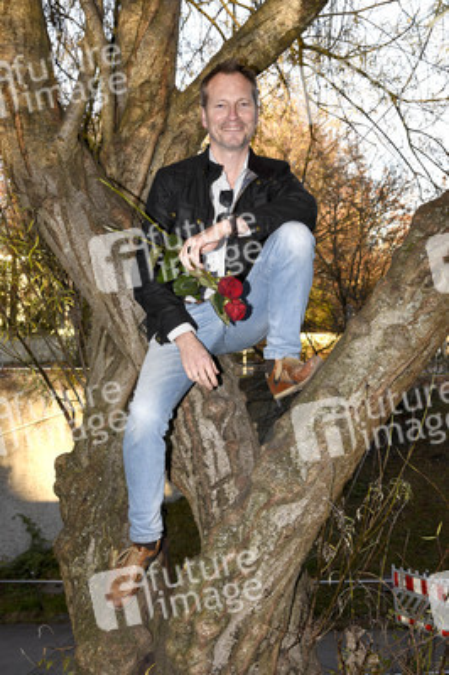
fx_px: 899
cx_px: 224
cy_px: 338
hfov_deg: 28.0
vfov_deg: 41.1
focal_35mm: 48
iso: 320
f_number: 8
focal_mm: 48
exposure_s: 1/125
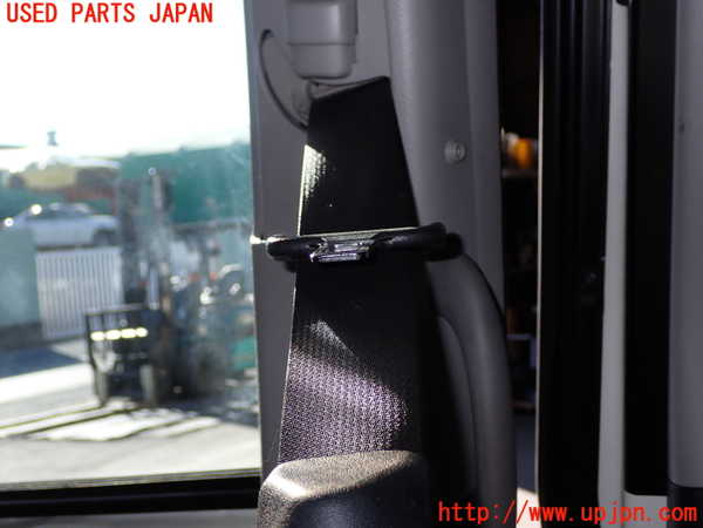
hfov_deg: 38.2
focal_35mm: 50
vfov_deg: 29.1
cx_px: 352
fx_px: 1015
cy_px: 264
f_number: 9
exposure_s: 1/50
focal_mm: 9.01
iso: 100
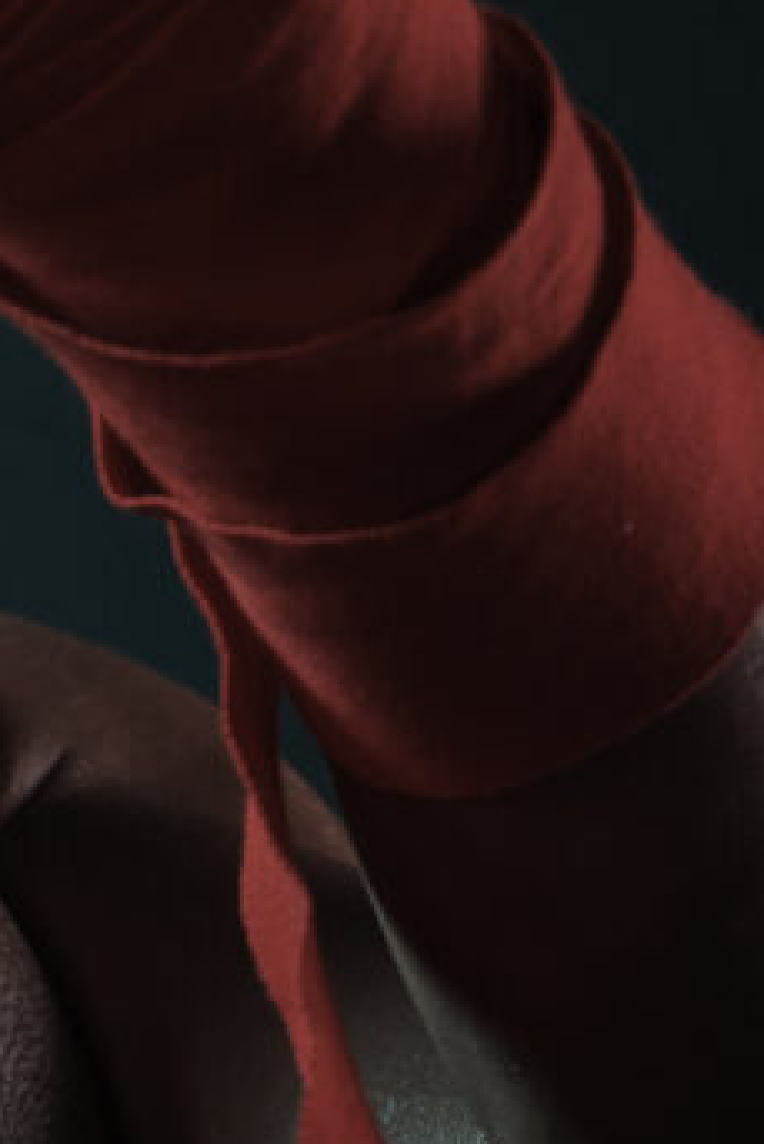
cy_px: 1081
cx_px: -1076
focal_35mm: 761
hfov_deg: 1.8
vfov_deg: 2.7
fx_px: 24199
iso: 160
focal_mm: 102
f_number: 5.6
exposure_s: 1/250
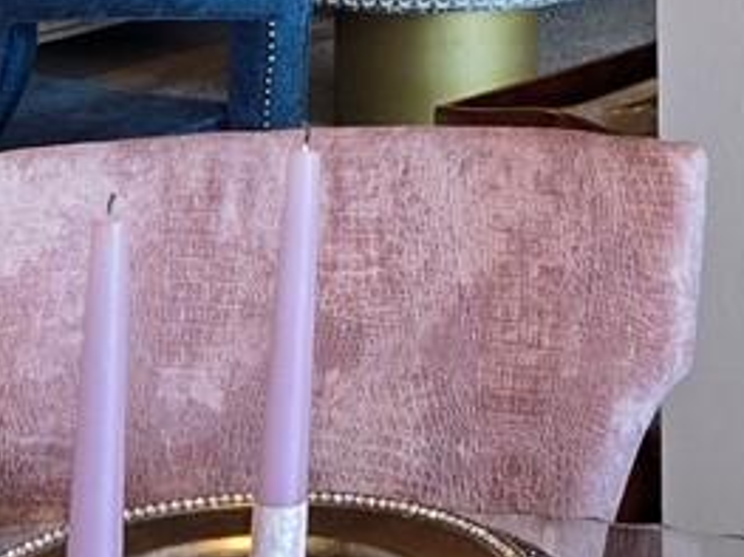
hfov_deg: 13.8
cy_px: -588
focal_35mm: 140
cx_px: 809
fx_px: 3008
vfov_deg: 9.8
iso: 100
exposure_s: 1/120
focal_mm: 5.4
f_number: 1.8
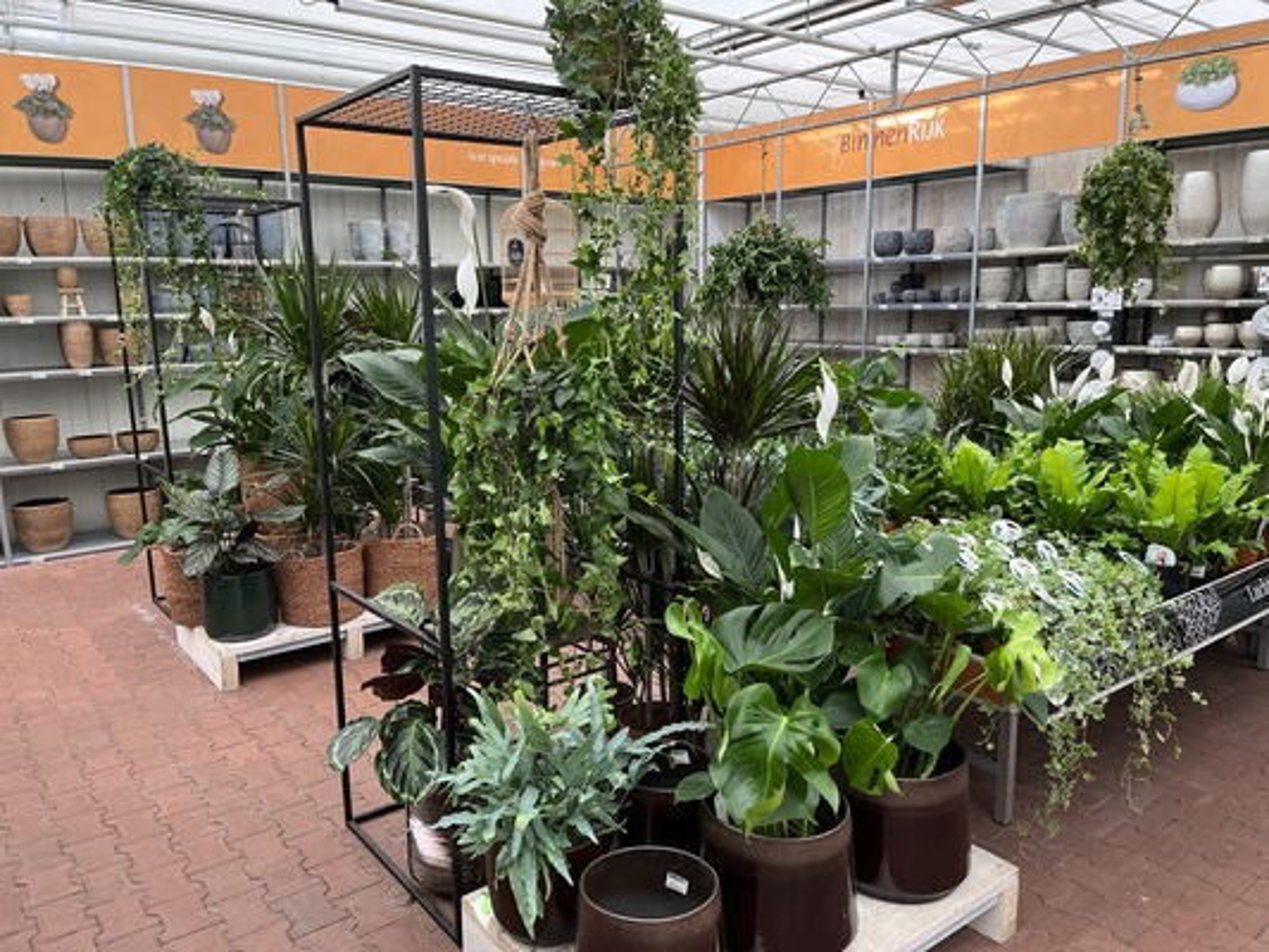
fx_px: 953
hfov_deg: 67.3
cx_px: 634
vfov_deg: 53.1
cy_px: 476
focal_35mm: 26
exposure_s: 1/121
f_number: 1.6
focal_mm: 5.1
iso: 125
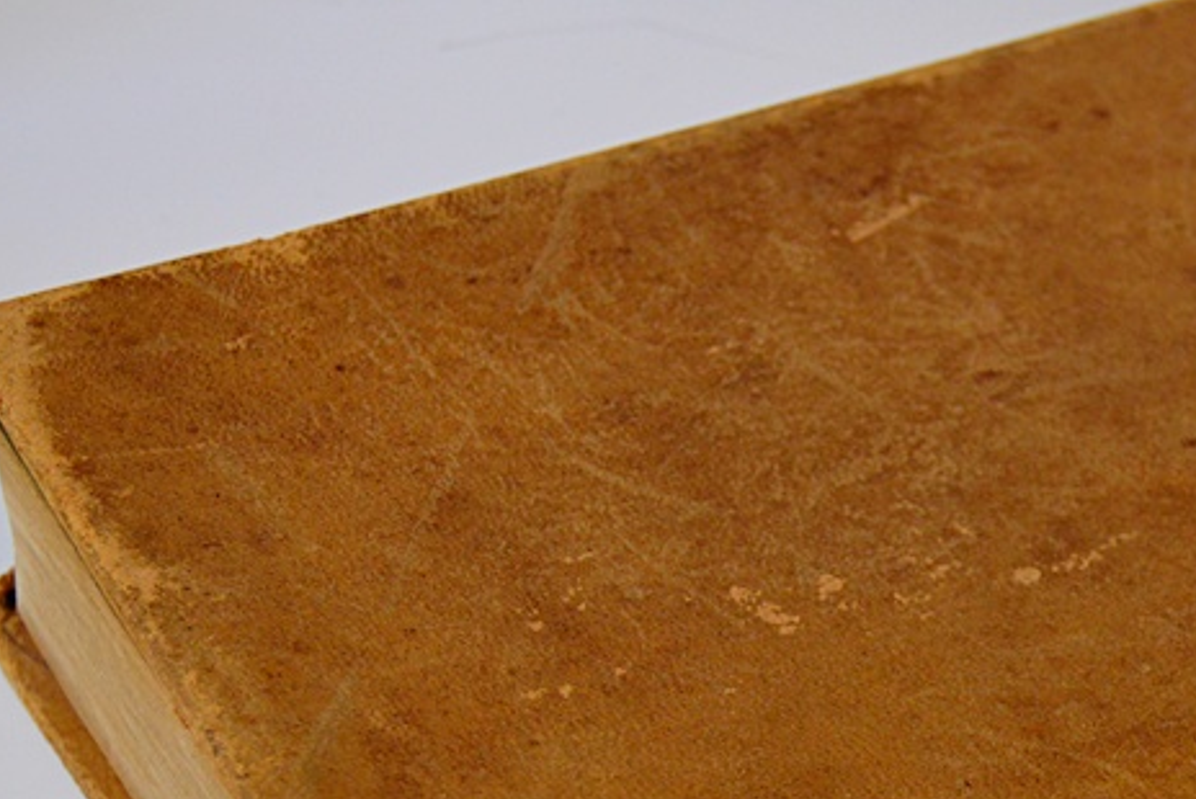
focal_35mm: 100
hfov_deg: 20.2
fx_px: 3327
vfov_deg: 13.6
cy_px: 648
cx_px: 925
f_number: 4.2
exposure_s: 1/60
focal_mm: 31
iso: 640
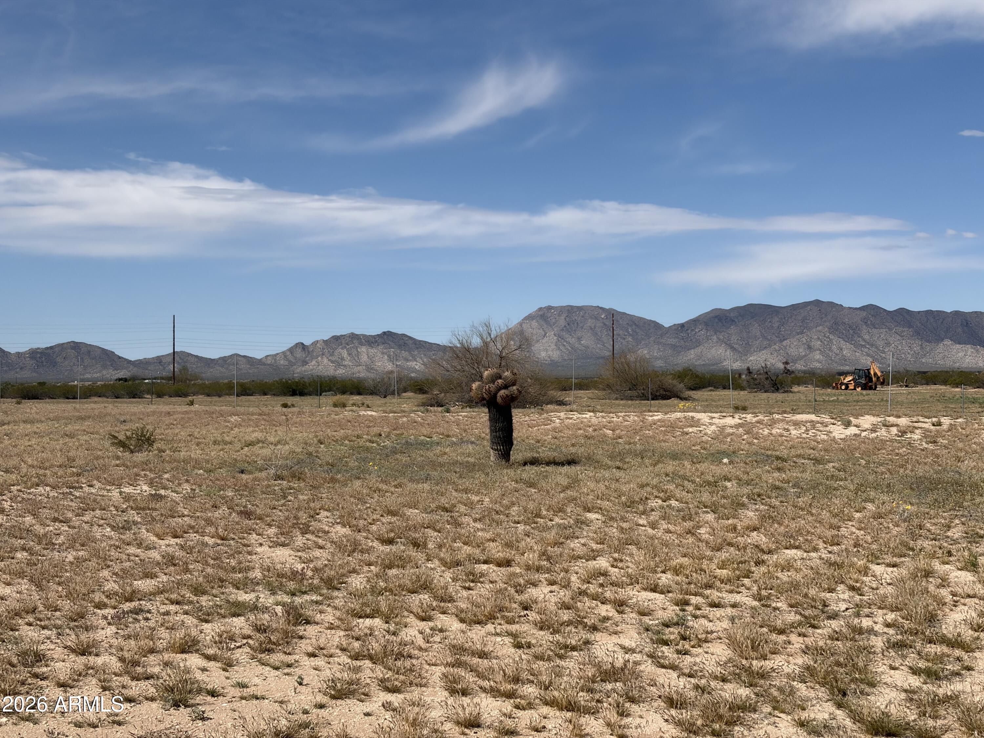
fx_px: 1478
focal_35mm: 52
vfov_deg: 28.0
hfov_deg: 36.8
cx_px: 492
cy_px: 369
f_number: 1.6
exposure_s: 1/5814
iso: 32
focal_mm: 5.96
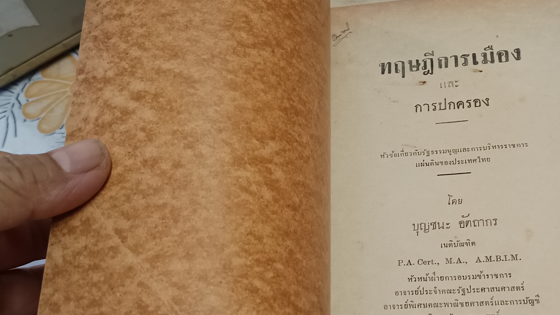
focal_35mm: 38
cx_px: 365
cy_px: 196
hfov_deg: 52.0
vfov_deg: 31.1
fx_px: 564
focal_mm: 5.31
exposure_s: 1/50
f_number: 1.7
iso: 999
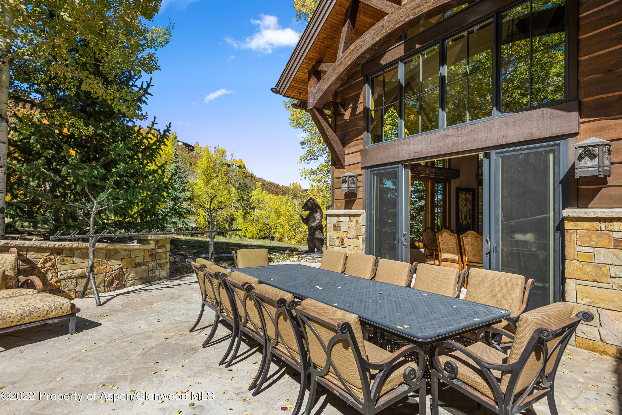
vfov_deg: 62.0
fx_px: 346
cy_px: 208
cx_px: 311
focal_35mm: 20
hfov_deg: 84.0
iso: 100
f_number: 8
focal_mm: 20
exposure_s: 1/80
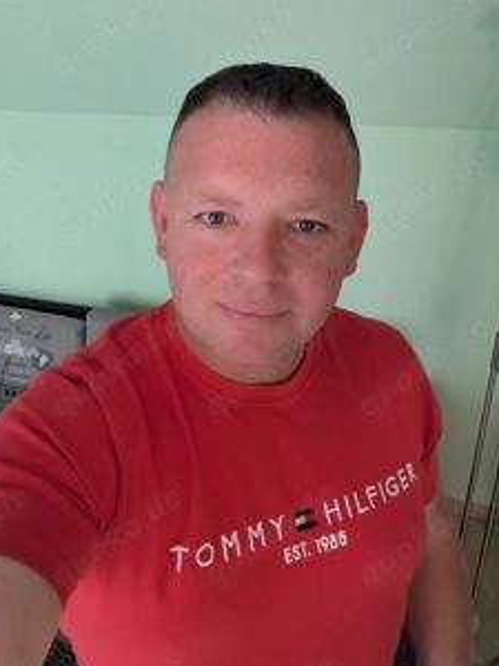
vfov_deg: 62.1
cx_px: 197
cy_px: 231
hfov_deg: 49.4
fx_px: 538
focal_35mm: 28
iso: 988
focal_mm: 2.74
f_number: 2.2
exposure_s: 1/25
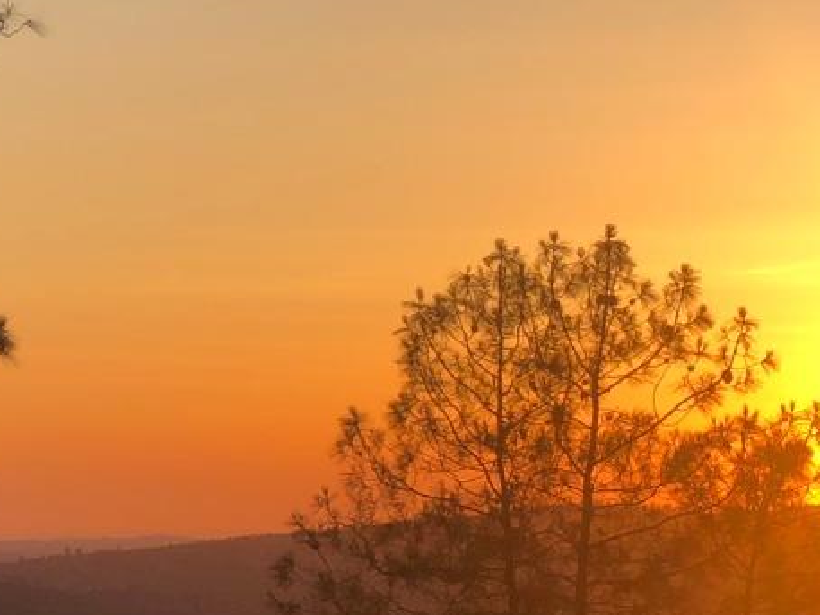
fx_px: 4431
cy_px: 618
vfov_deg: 7.9
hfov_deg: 10.4
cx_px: 917
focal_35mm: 187
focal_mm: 6.6
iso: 20
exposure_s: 1/410
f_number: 2.8
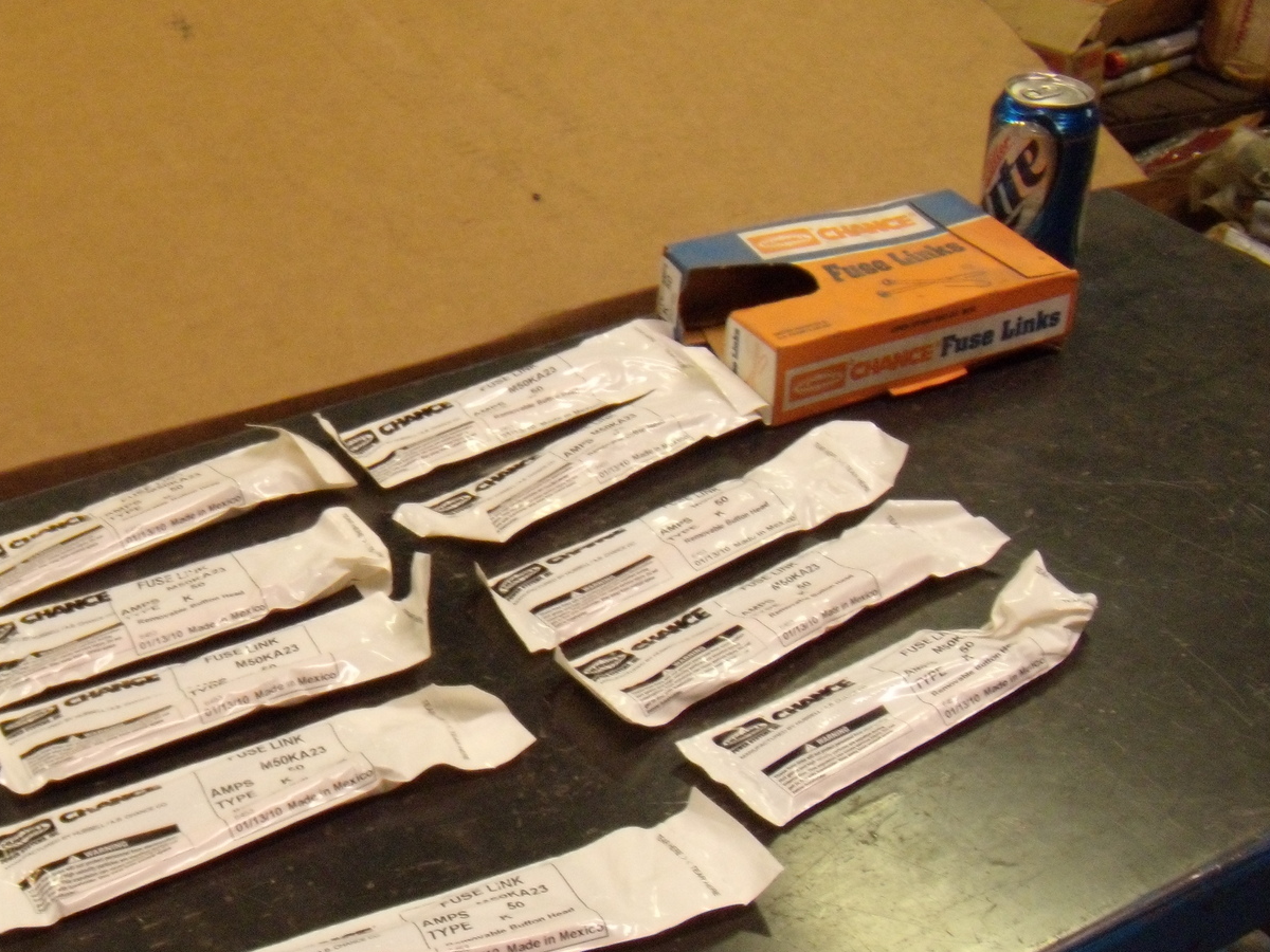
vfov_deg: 28.4
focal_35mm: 51
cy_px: 624
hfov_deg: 37.4
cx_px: 556
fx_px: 1871
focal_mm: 6.4
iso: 400
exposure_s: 1/25
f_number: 3.6
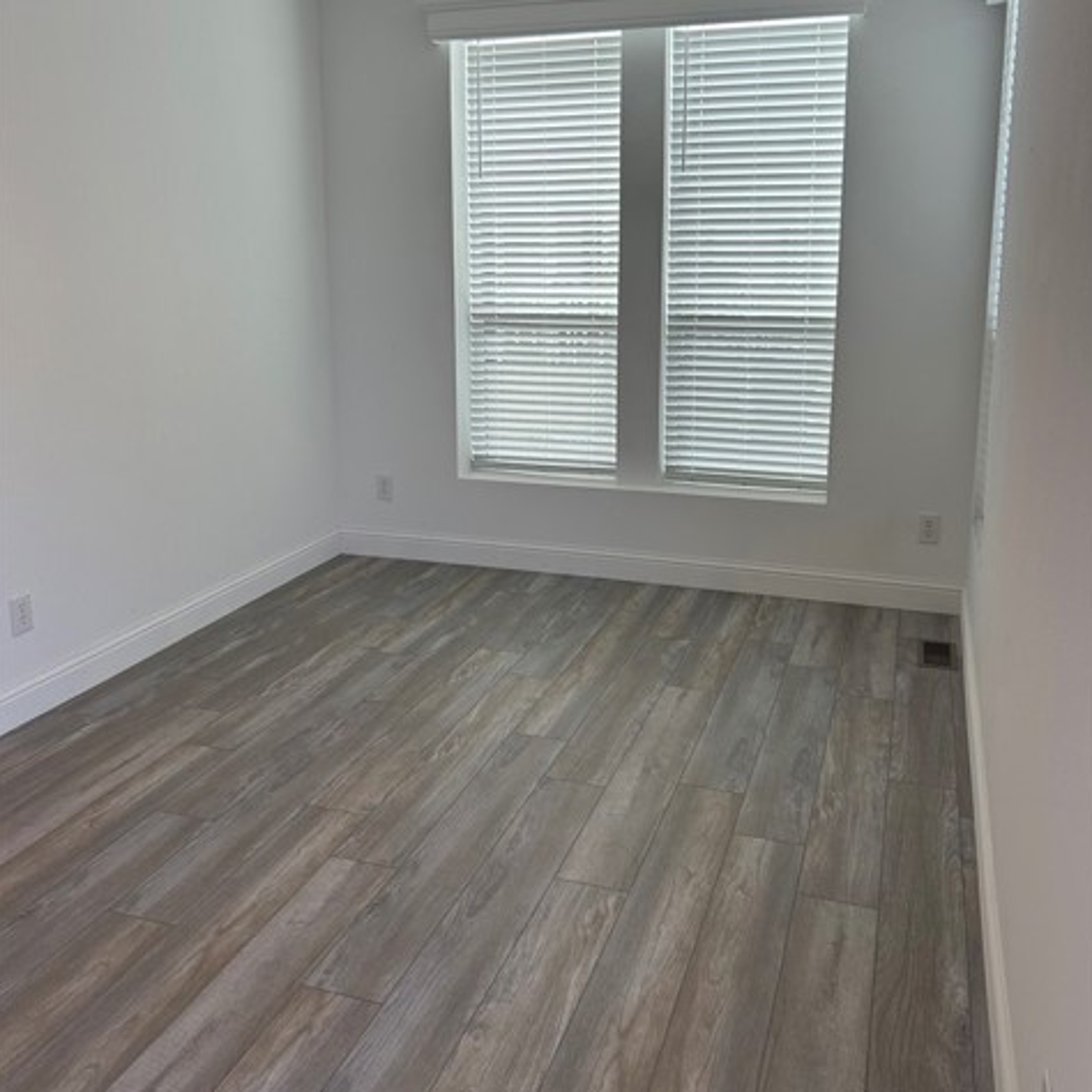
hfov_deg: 52.5
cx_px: 551
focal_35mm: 31
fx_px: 1106
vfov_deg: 52.2
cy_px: 442
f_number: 1.5
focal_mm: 5.7
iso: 40
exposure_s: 1/198
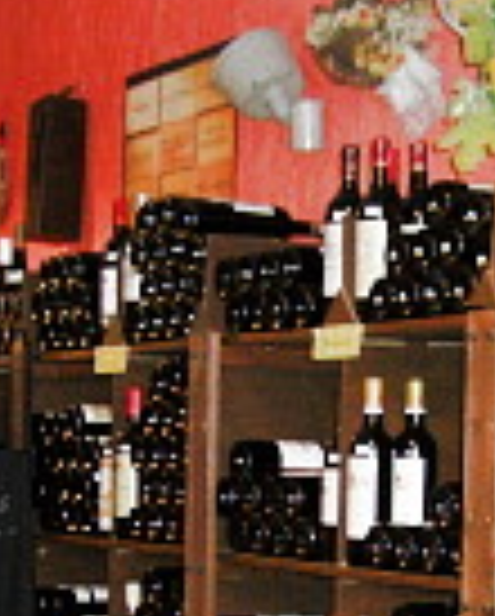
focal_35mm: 108
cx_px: 306
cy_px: 567
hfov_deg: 14.3
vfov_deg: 17.5
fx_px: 1973
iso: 200
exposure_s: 1/30
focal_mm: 7.9
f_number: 2.8
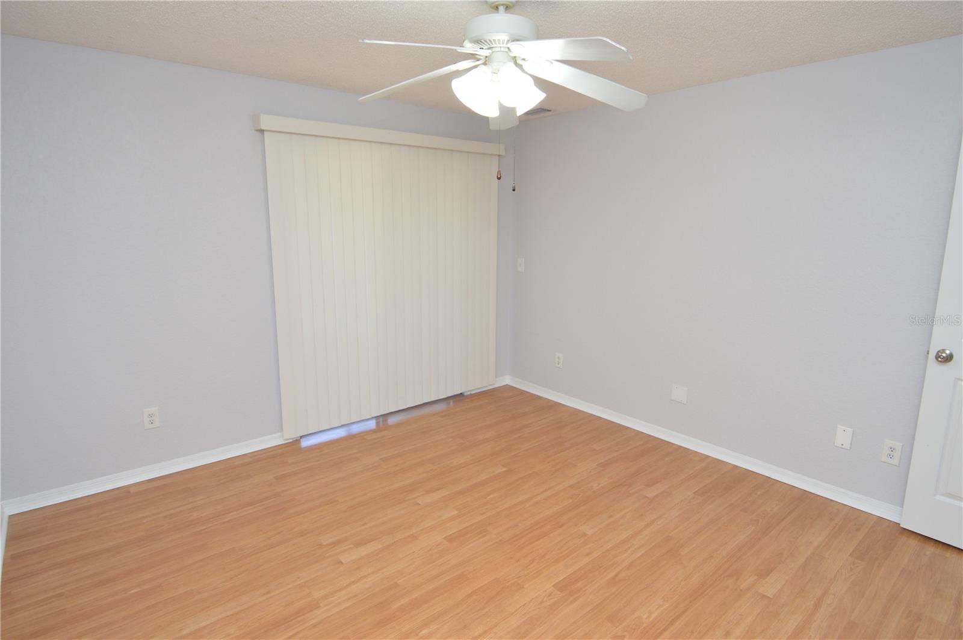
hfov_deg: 90.1
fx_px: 481
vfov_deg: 67.3
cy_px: 320
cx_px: 482
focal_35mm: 18
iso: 400
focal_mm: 12
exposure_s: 1/80
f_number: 4.5
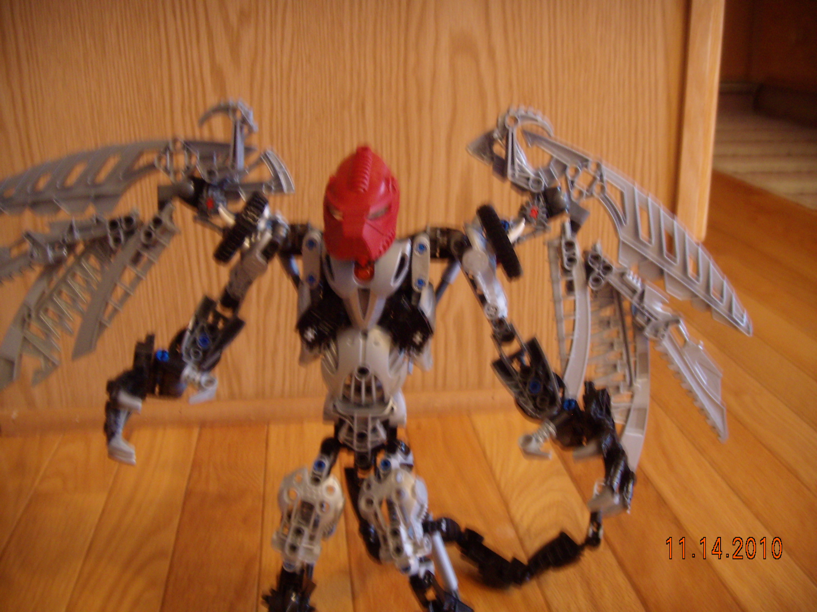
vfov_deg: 37.7
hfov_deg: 49.0
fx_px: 897
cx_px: 408
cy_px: 306
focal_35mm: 38
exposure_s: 1/4
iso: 133
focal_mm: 6.4
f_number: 3.5
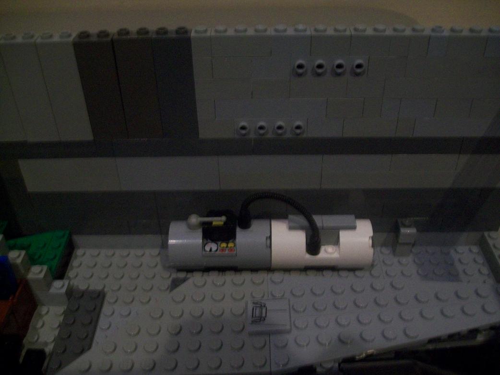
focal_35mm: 36
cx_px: 250
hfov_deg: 51.3
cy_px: 188
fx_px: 520
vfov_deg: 39.7
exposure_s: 1/8
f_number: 2.7
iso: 200
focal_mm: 6
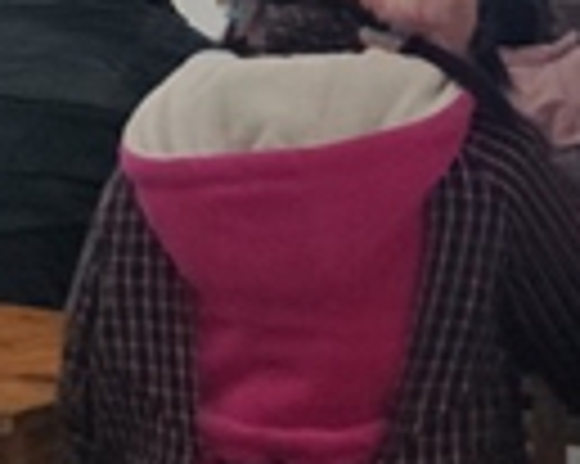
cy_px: -182
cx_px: 540
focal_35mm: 91
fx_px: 1561
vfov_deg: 15.8
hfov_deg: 20.6
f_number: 1.7
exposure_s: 1/33
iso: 194
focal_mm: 4.1
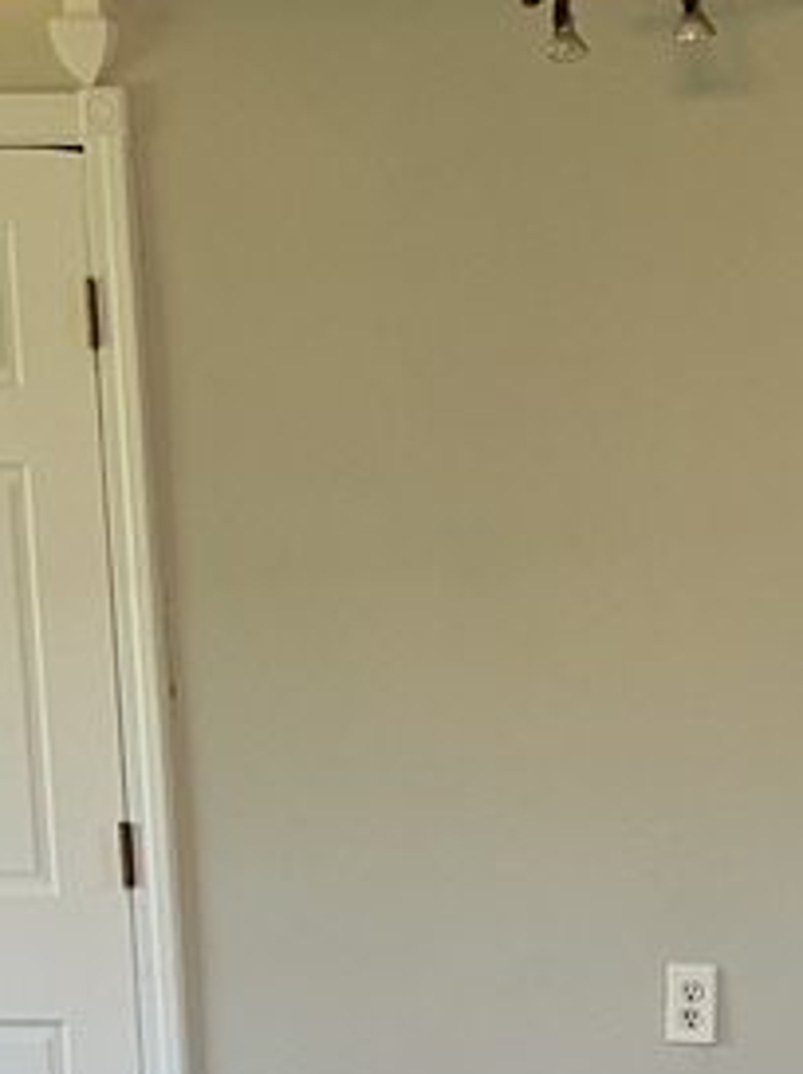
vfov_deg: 18.5
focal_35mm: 103
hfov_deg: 13.5
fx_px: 3193
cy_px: 1149
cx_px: 1208
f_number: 1.5
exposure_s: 1/60
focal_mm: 5.7
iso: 80
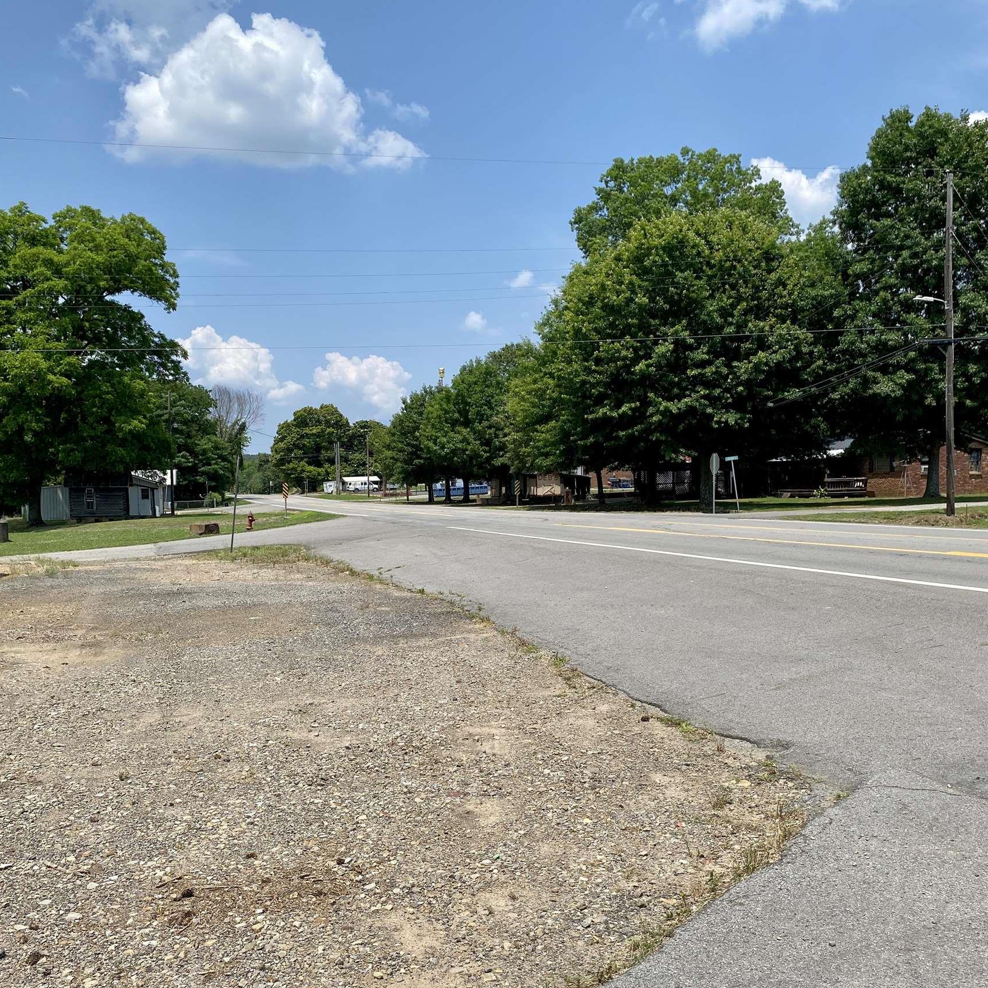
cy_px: 550
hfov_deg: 52.5
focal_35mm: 31
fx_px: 1001
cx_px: 497
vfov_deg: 52.4
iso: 32
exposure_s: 1/3401
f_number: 1.8
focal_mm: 4.25
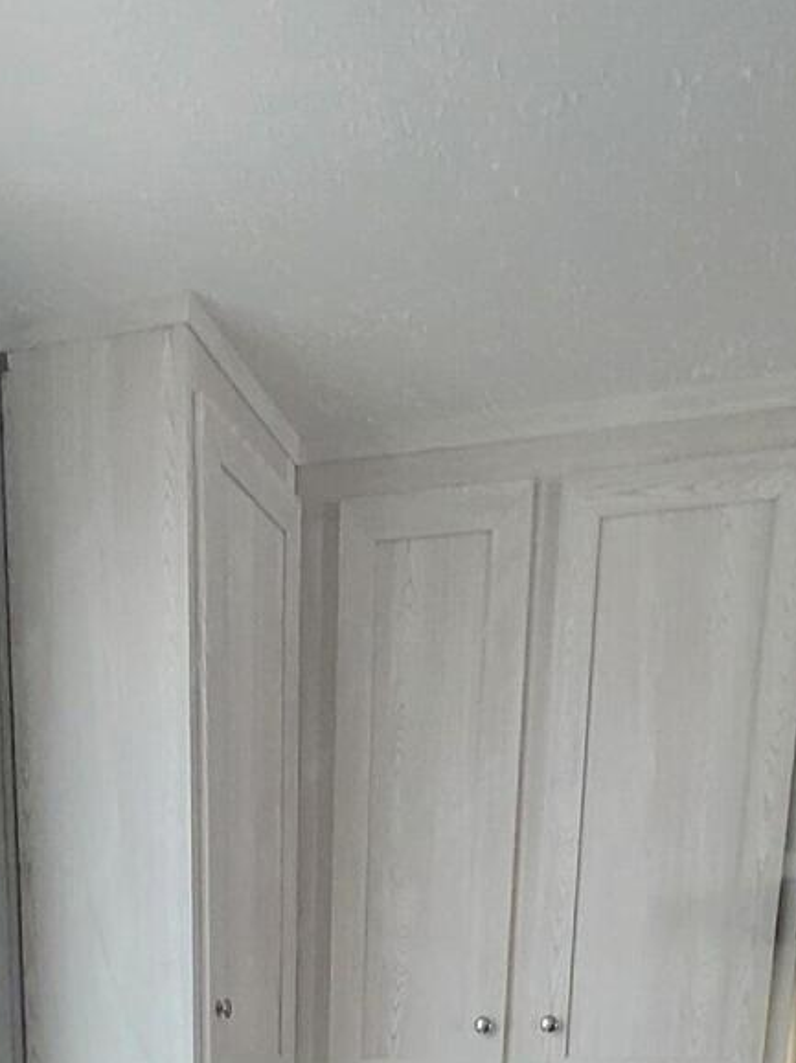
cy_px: 1716
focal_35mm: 45
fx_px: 1381
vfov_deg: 25.9
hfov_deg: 32.1
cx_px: 349
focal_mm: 2.2
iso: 320
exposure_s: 1/60
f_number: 2.2
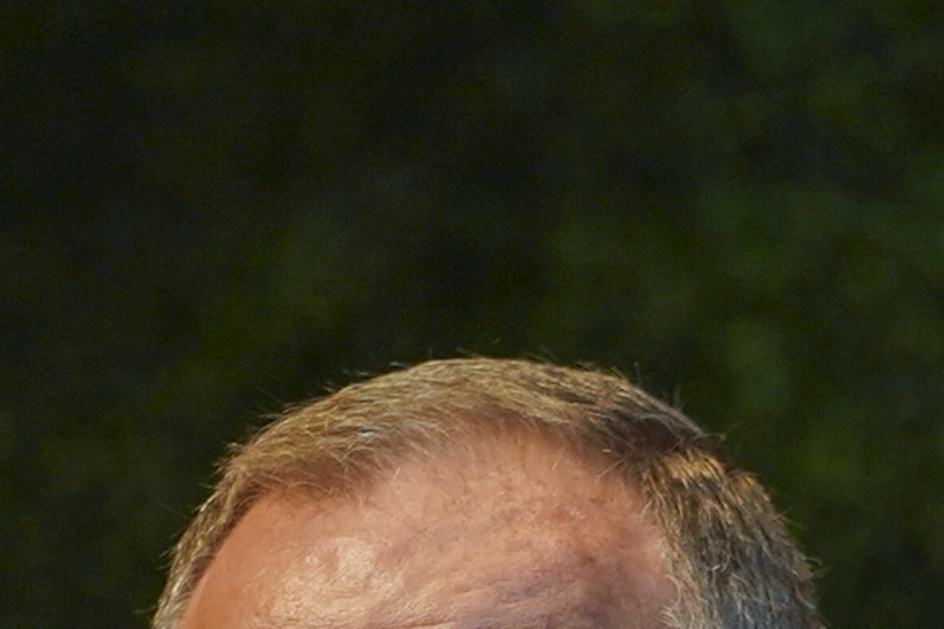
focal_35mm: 1248
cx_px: 581
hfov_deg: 1.7
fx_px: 32714
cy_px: 1938
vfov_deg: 1.1
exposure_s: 1/160
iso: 640
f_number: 3.2
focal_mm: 186
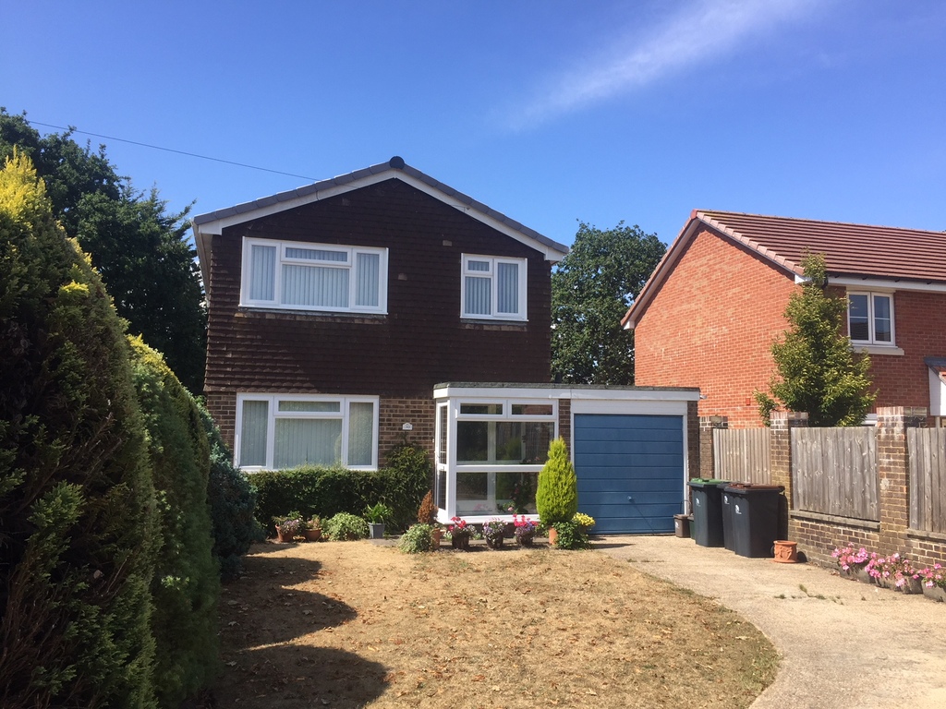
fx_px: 793
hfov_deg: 61.7
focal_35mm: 29
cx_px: 473
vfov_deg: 48.2
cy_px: 354
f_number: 2.2
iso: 32
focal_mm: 4.15
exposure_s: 1/1041
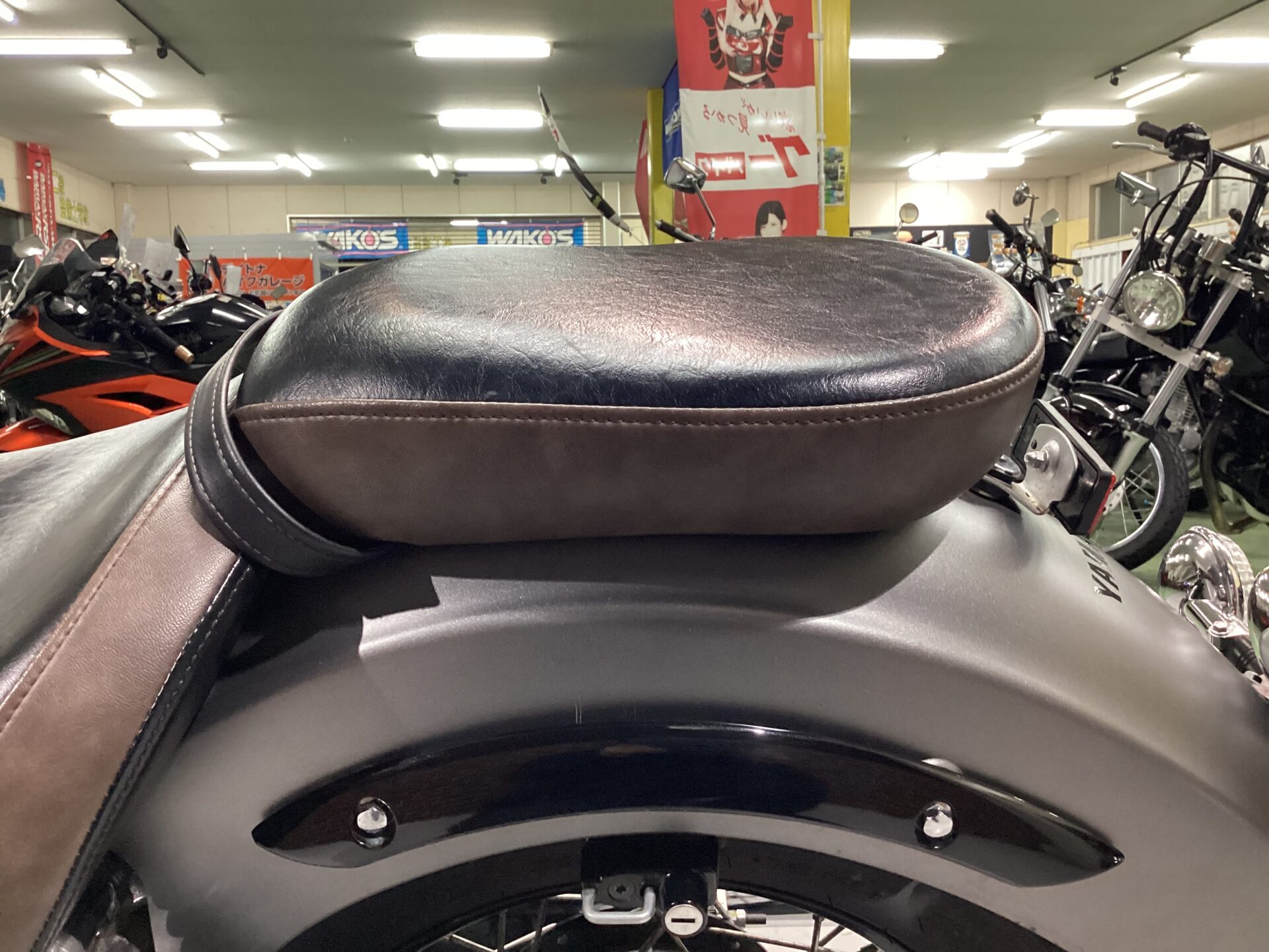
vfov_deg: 45.4
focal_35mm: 31
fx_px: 1136
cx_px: 634
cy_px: 476
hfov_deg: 58.4
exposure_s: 1/60
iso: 320
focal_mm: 3.3
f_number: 2.4
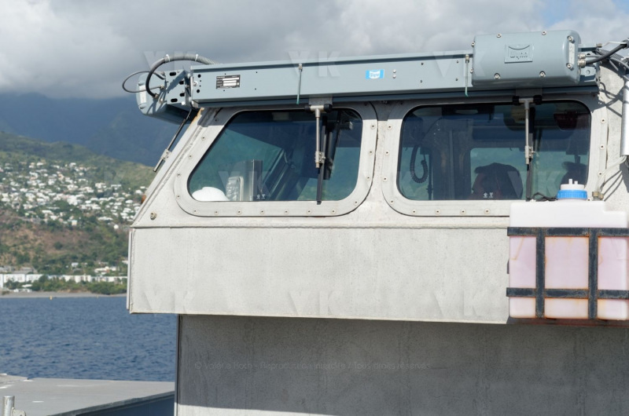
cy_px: 208
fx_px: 1308
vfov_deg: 18.1
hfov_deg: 27.0
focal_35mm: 75
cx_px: 314
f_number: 8
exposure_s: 1/250
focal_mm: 50
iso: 100
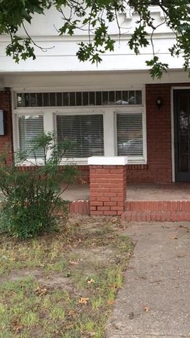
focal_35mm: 50
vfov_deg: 41.3
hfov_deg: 23.6
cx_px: 150
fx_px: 448
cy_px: 176
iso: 32
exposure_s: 1/175
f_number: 2.2
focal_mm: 4.12
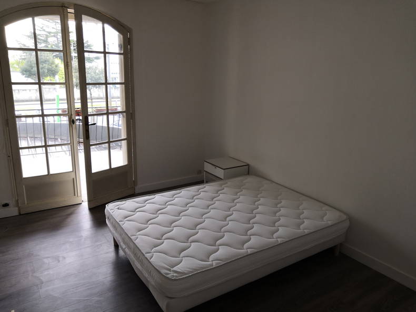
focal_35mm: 27
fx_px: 324
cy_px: 156
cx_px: 208
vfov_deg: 51.3
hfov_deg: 65.3
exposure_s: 1/50
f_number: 1.8
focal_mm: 3.95
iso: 64
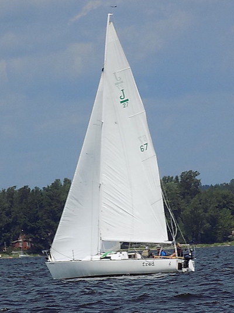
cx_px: 117
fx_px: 2120
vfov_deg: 8.4
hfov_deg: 6.3
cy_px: 156
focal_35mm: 235
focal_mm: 41.8
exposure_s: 1/640
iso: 80
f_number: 5.6
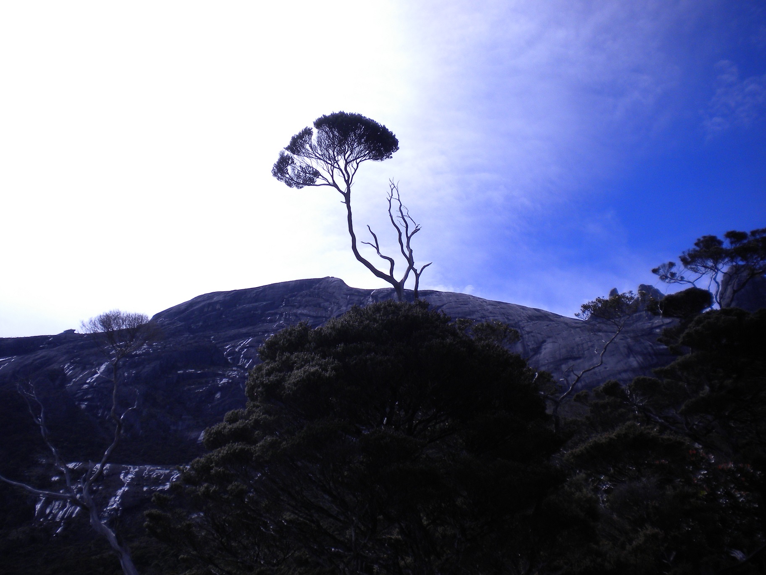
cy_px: 288
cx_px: 383
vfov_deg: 35.1
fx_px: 907
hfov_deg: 45.8
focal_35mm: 41
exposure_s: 1/1000
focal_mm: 7.4
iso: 80
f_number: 4.9
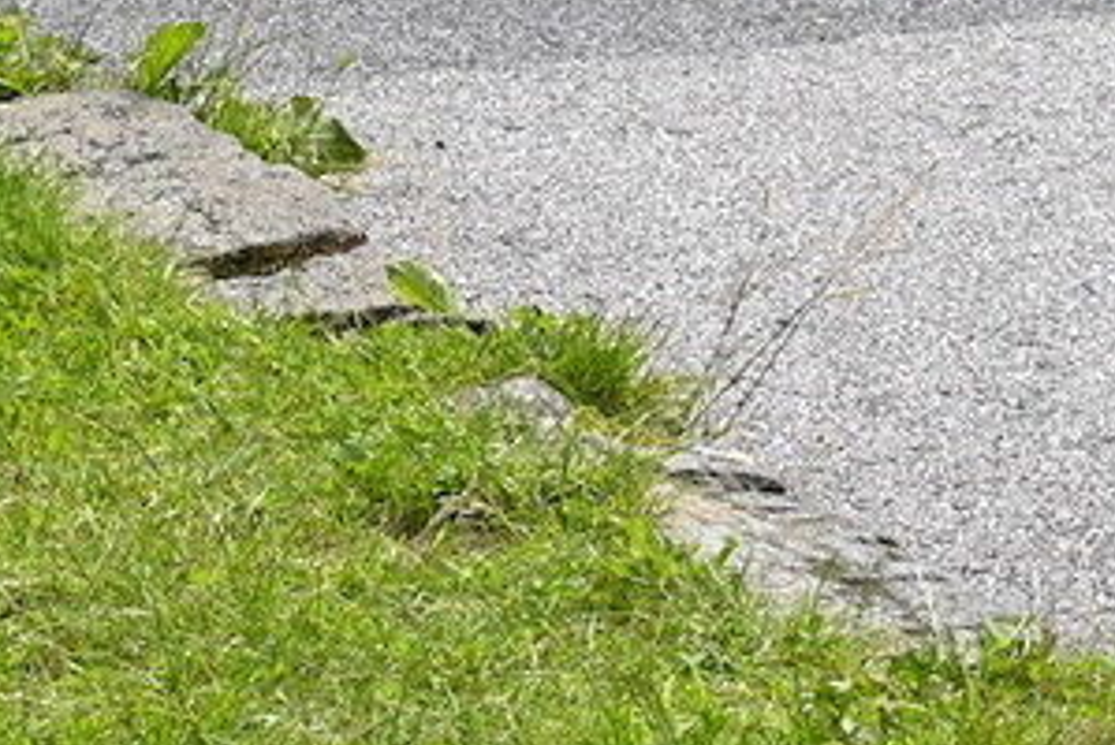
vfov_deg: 4.9
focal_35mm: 265
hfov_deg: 7.7
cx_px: 1160
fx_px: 8203
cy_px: -1632
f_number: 5.6
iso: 100
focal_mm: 27.5
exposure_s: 1/250
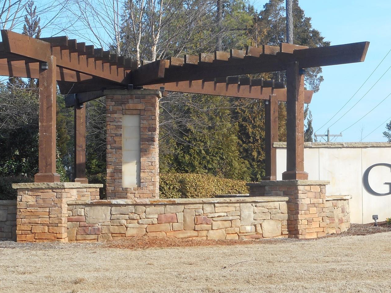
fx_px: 1073
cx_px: 253
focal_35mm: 95
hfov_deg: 20.6
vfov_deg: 15.6
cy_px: 118
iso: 80
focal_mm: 10.5
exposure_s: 1/200
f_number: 5.1
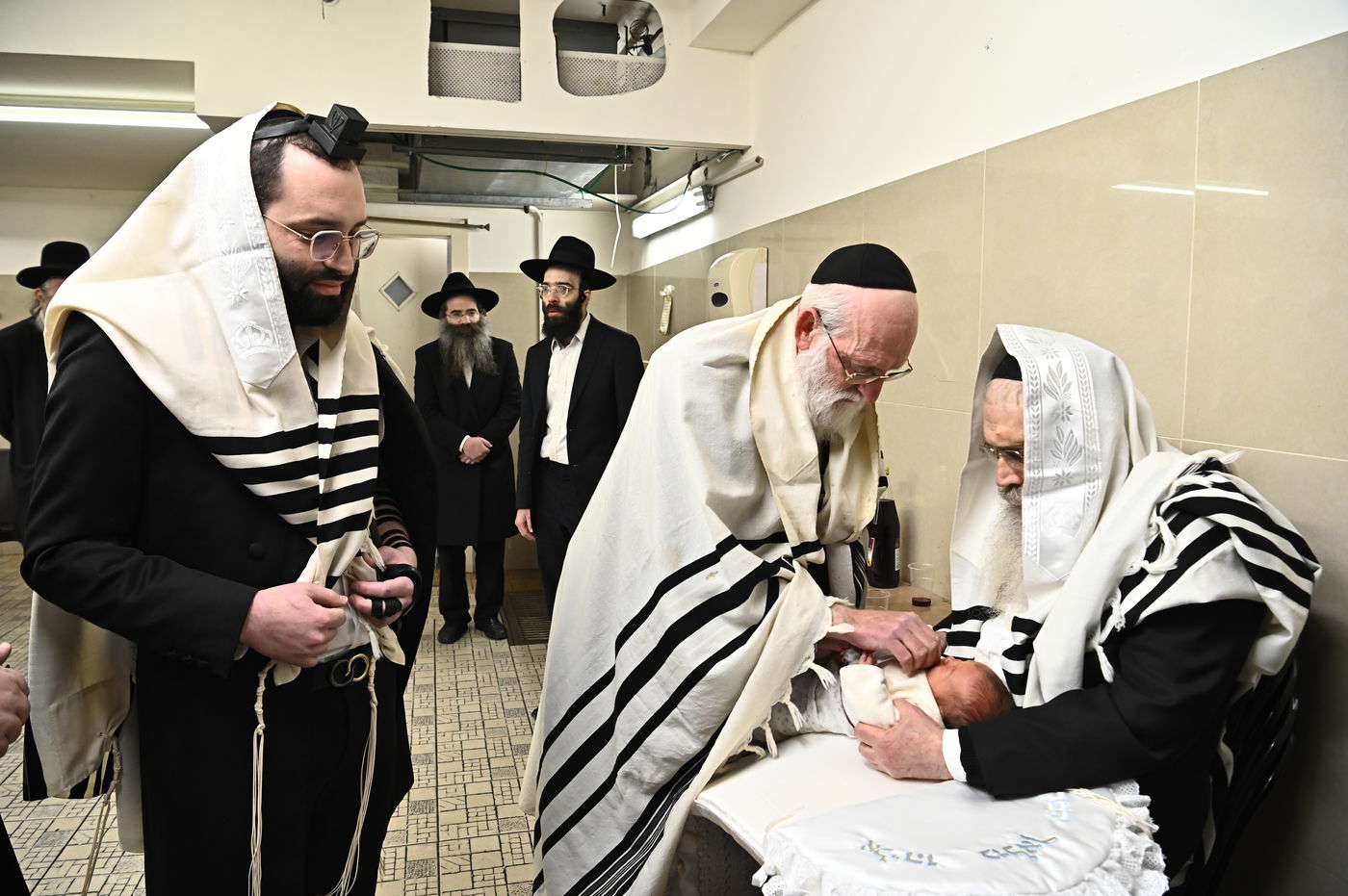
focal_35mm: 24
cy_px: 448
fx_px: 898
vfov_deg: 53.1
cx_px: 674
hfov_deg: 73.8
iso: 1600
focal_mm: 24
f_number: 5.6
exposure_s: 1/160
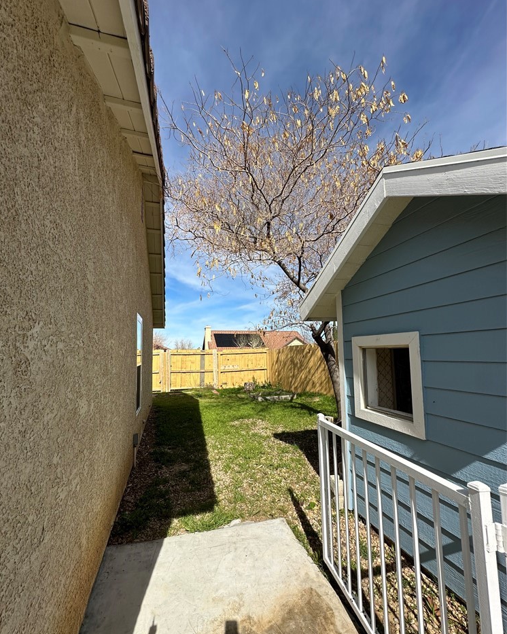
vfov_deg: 96.7
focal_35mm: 15
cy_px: 332
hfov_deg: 84.0
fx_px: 281
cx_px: 247
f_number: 2.2
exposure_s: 1/2747
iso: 50
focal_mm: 2.22
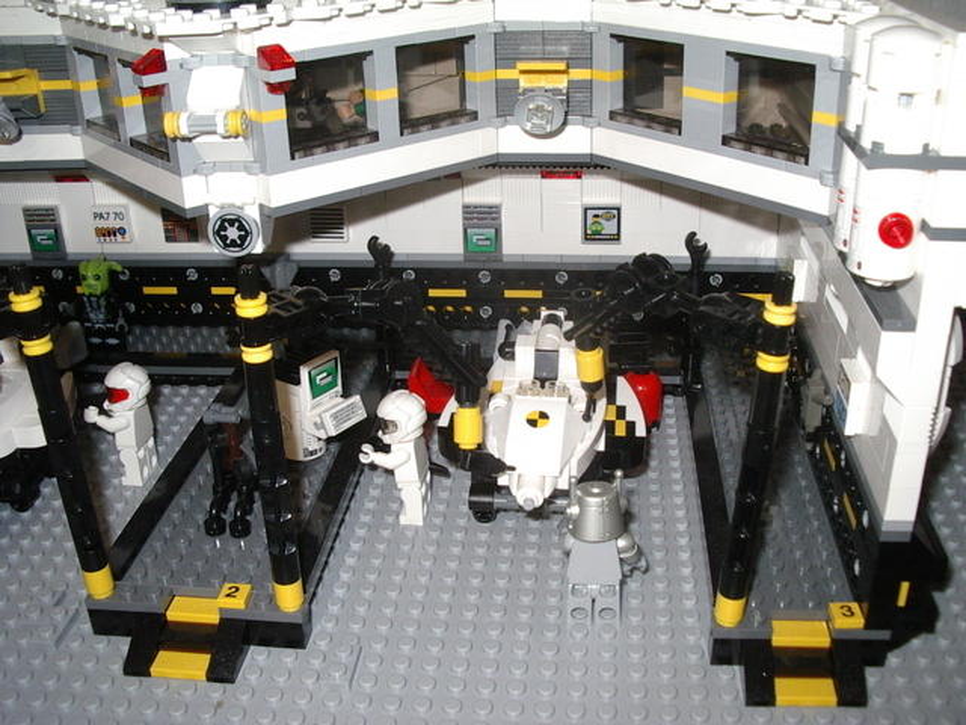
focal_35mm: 38
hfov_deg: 49.0
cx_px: 483
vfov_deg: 37.7
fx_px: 1060
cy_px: 362
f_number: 4.8
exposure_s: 1/60
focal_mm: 5.8
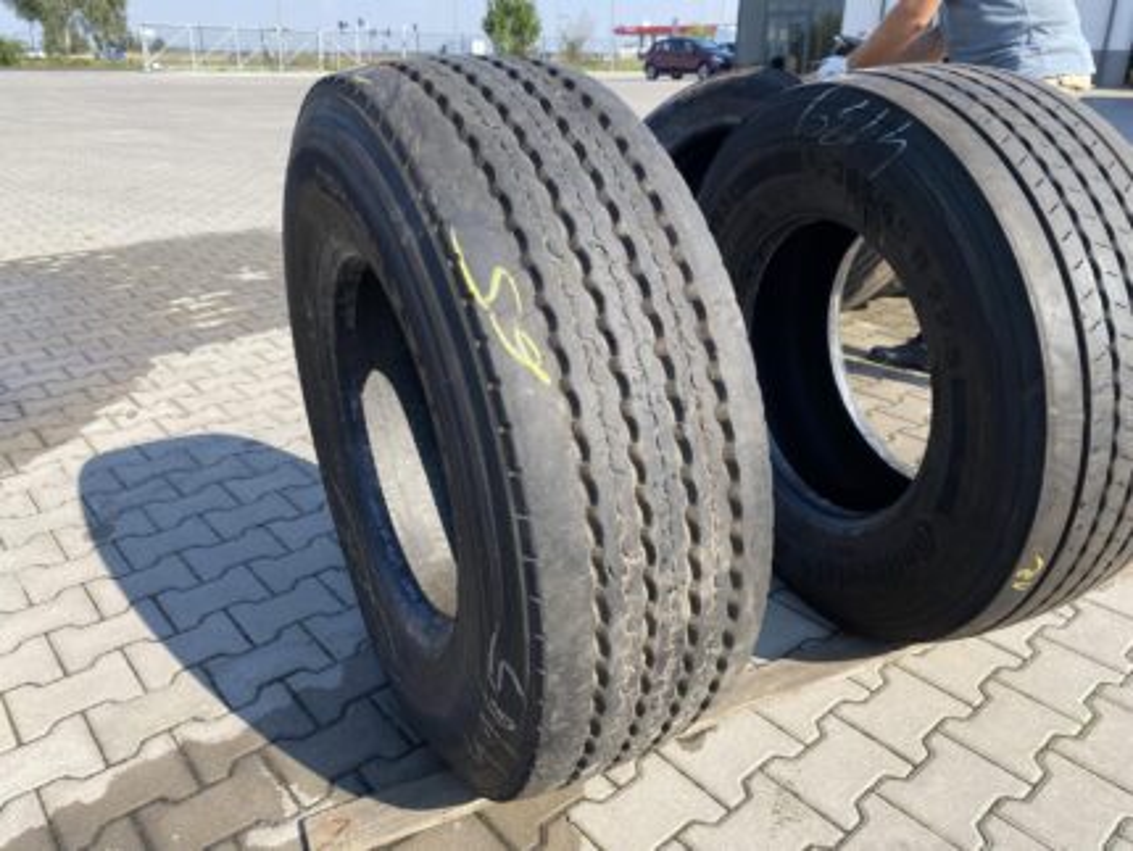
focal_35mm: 26
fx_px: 851
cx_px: 566
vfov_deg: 53.1
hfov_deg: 67.3
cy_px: 426
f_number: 1.8
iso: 32
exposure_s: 1/1103
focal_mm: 4.25
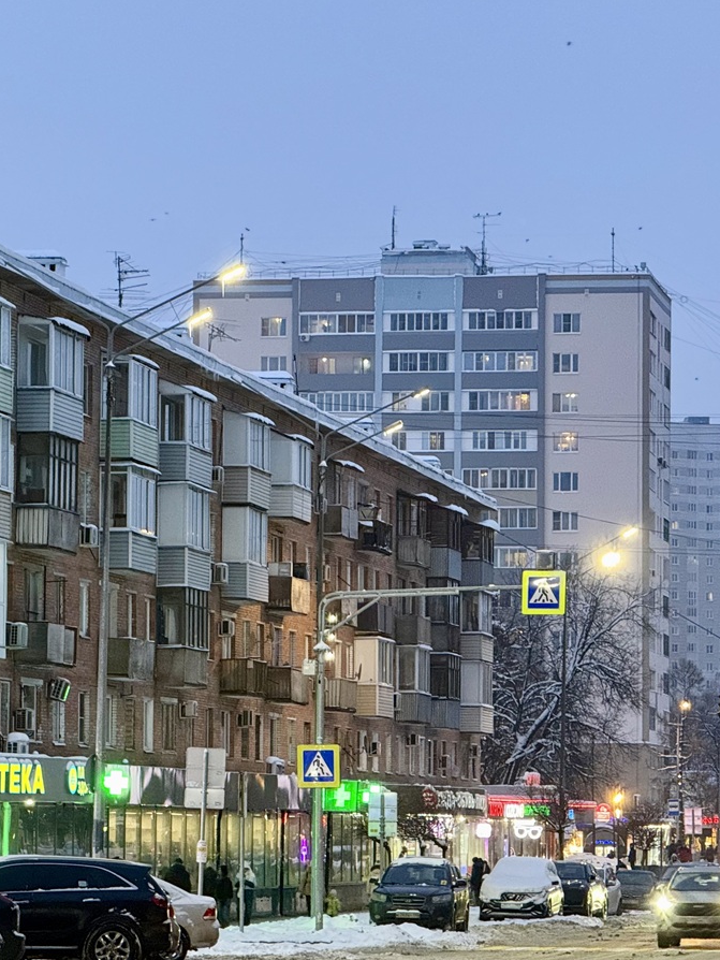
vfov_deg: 12.3
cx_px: 153
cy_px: 481
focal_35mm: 161
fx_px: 4463
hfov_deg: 9.2
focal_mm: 15.66
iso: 500
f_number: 2.8
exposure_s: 1/50
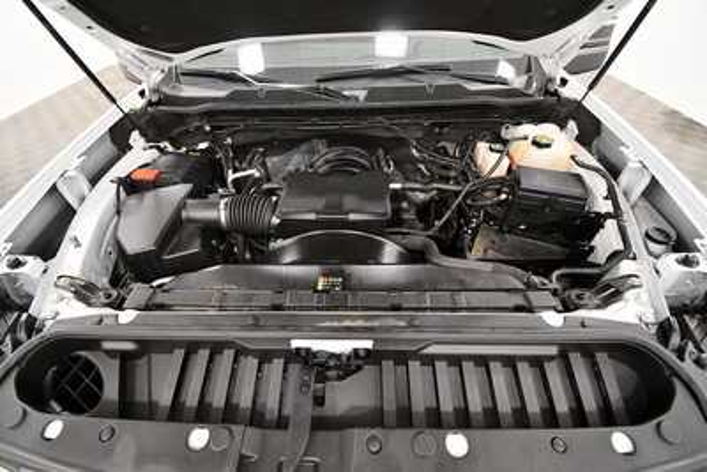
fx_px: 295
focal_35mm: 15
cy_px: 236
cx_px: 354
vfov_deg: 77.4
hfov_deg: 100.4
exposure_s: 1/125
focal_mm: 10
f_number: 4.5
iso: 2500
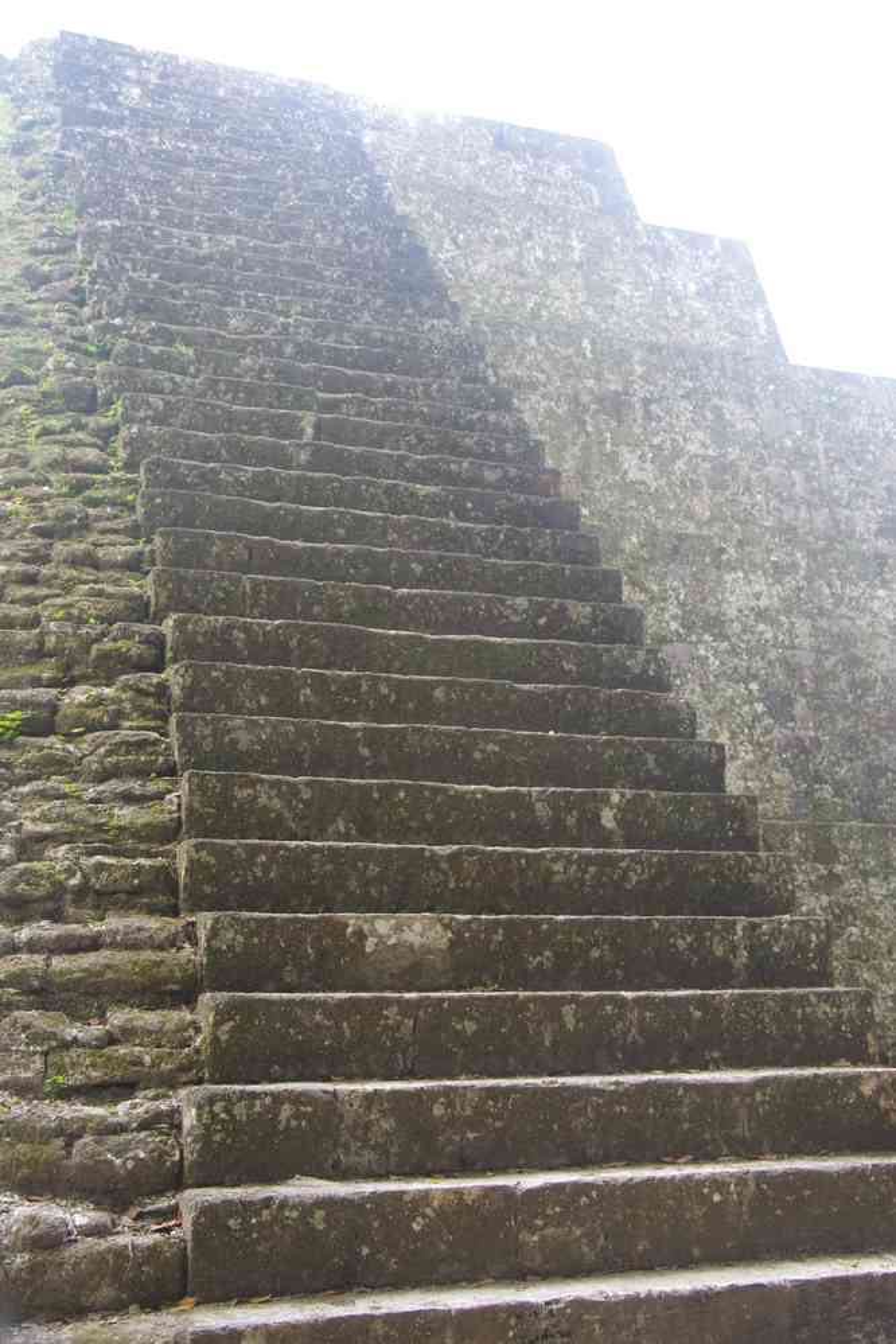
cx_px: 448
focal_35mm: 40
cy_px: 672
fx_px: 1506
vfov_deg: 48.1
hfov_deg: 33.1
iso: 800
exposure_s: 1/50
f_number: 5.6
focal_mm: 26.9
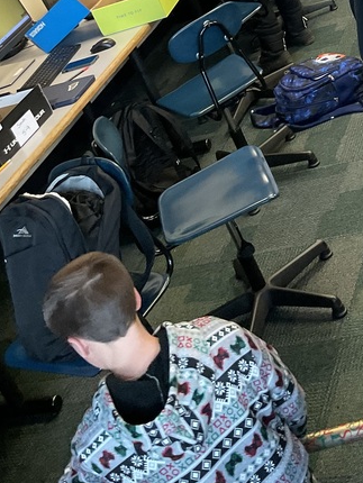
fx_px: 964
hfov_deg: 20.9
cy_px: -24
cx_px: 321
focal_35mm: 69
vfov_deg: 26.3
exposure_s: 1/60
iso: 125
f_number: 1.8
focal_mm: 3
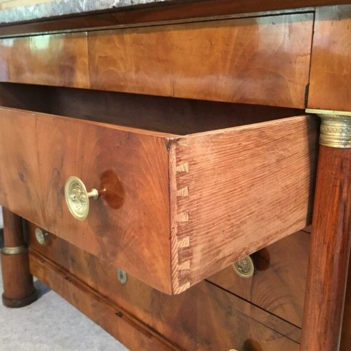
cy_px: 174
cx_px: 200
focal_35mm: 37
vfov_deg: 44.9
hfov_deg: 44.8
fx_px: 424
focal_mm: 3.3
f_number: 2.4
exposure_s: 1/17
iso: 200
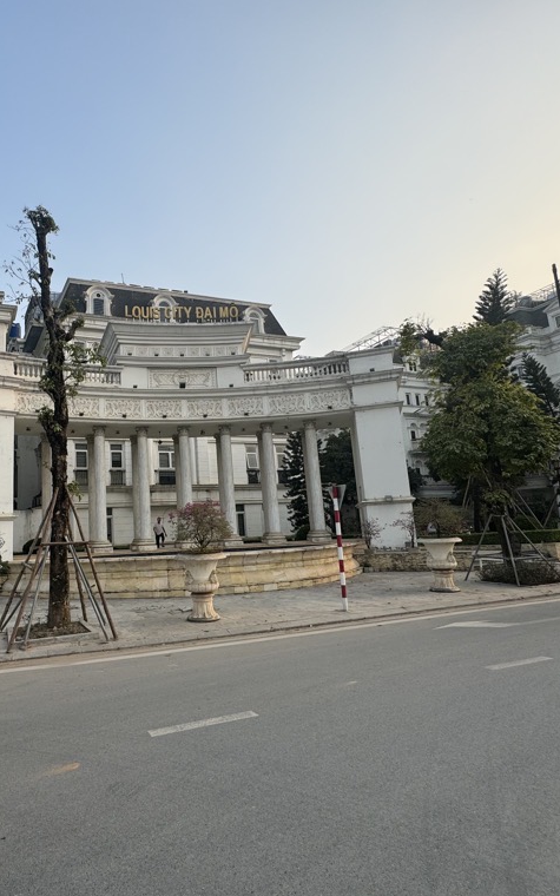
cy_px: 450
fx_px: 488
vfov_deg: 85.1
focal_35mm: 20
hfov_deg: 57.7
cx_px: 167
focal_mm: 2.22
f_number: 2.2
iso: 40
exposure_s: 1/610
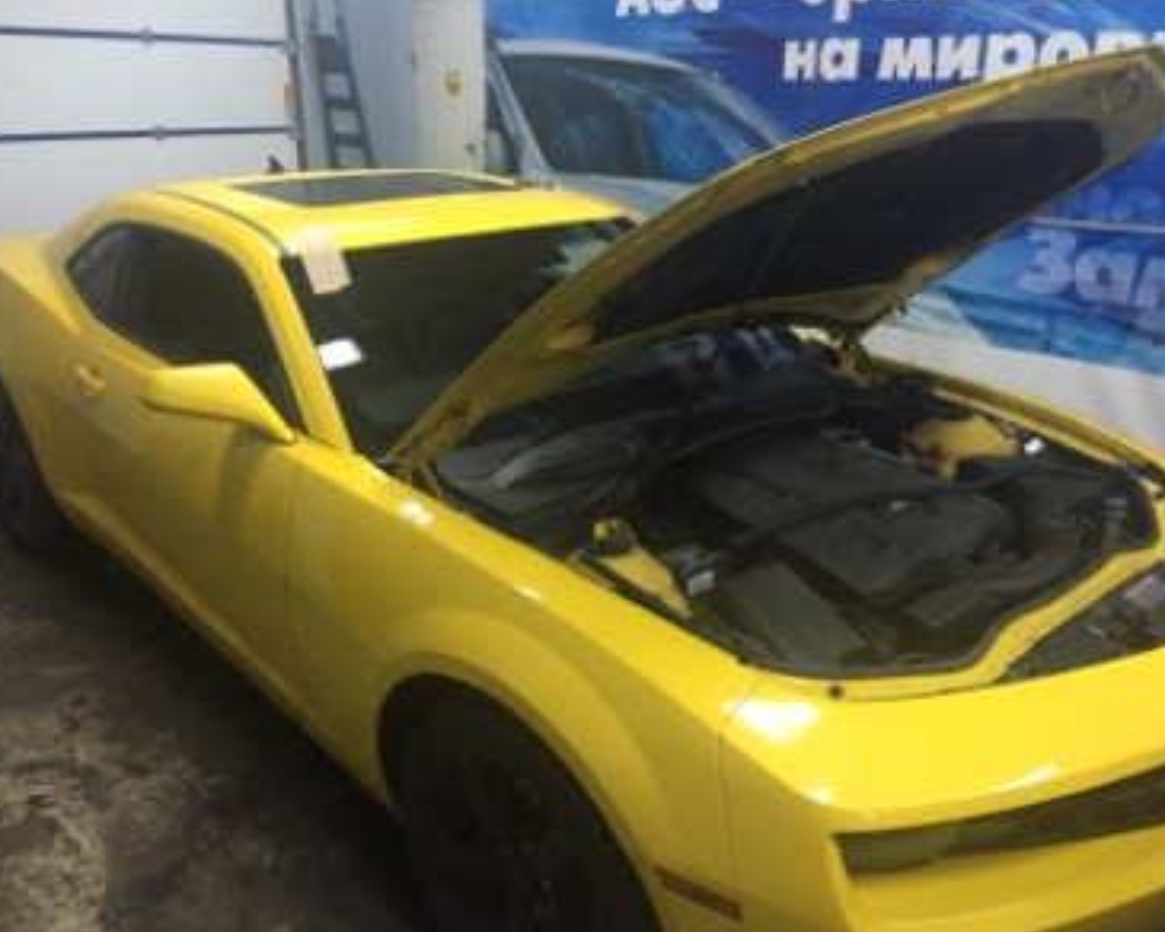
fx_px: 1069
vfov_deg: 47.1
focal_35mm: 31
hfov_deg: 57.2
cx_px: 590
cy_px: 466
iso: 250
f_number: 2.2
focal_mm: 4.15
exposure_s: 1/33
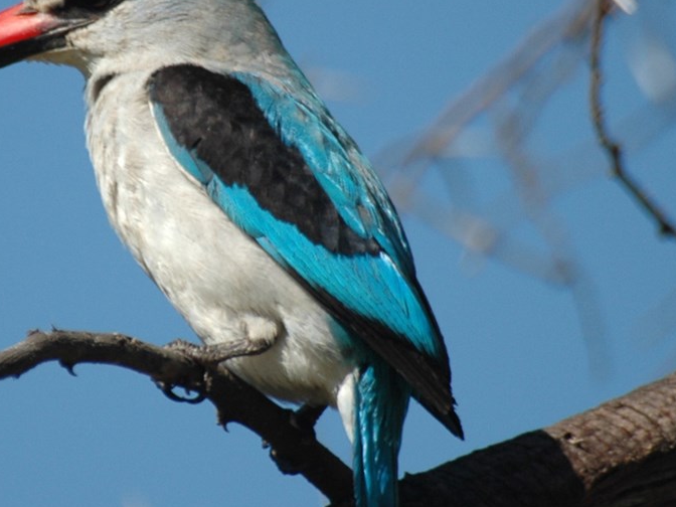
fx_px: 22614
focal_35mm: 1158
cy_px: 139
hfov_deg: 1.7
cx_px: 201
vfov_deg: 1.3
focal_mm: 300
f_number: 5.6
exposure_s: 1/800
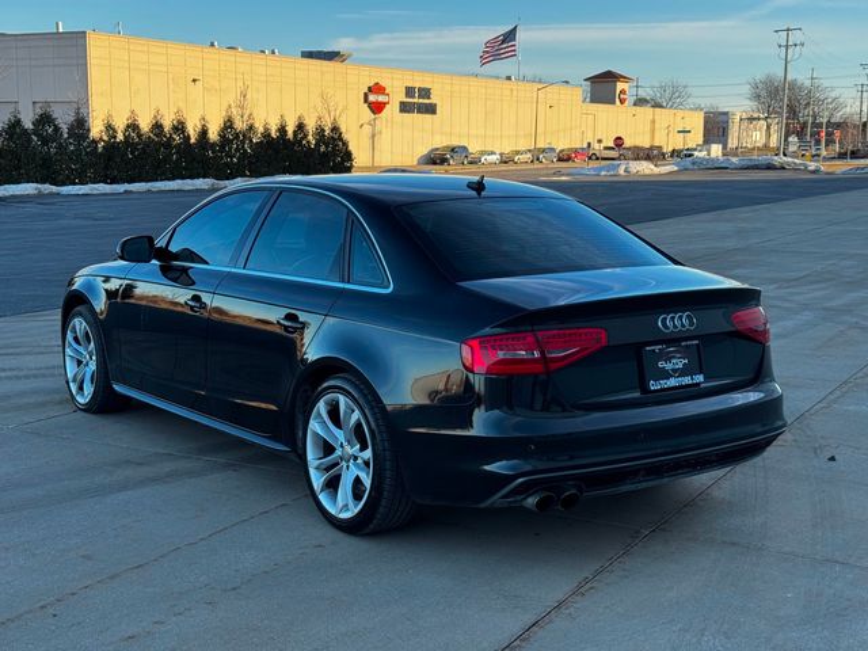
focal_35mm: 48
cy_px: 326
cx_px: 434
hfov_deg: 39.7
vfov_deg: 30.3
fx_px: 1204
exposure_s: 1/747
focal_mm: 6.76
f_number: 1.78
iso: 64
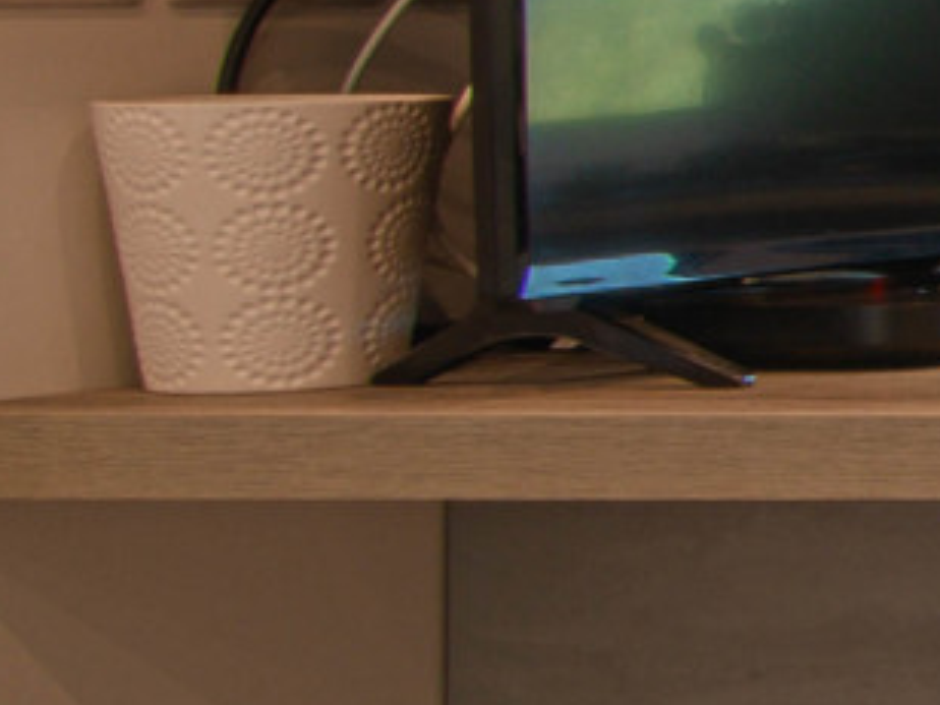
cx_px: 3134
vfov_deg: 11.5
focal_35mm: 128
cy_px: 5
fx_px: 3476
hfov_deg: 9.8
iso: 200
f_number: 18
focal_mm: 16
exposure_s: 1/8
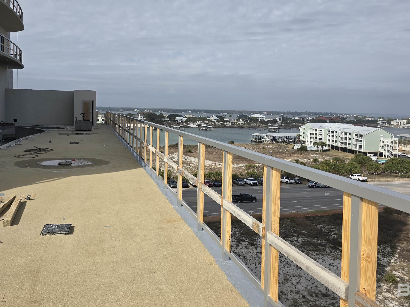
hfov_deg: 59.9
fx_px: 355
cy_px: 120
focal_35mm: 30
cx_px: 186
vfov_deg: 46.5
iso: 12
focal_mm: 6.3
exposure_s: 1/1406
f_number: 1.7
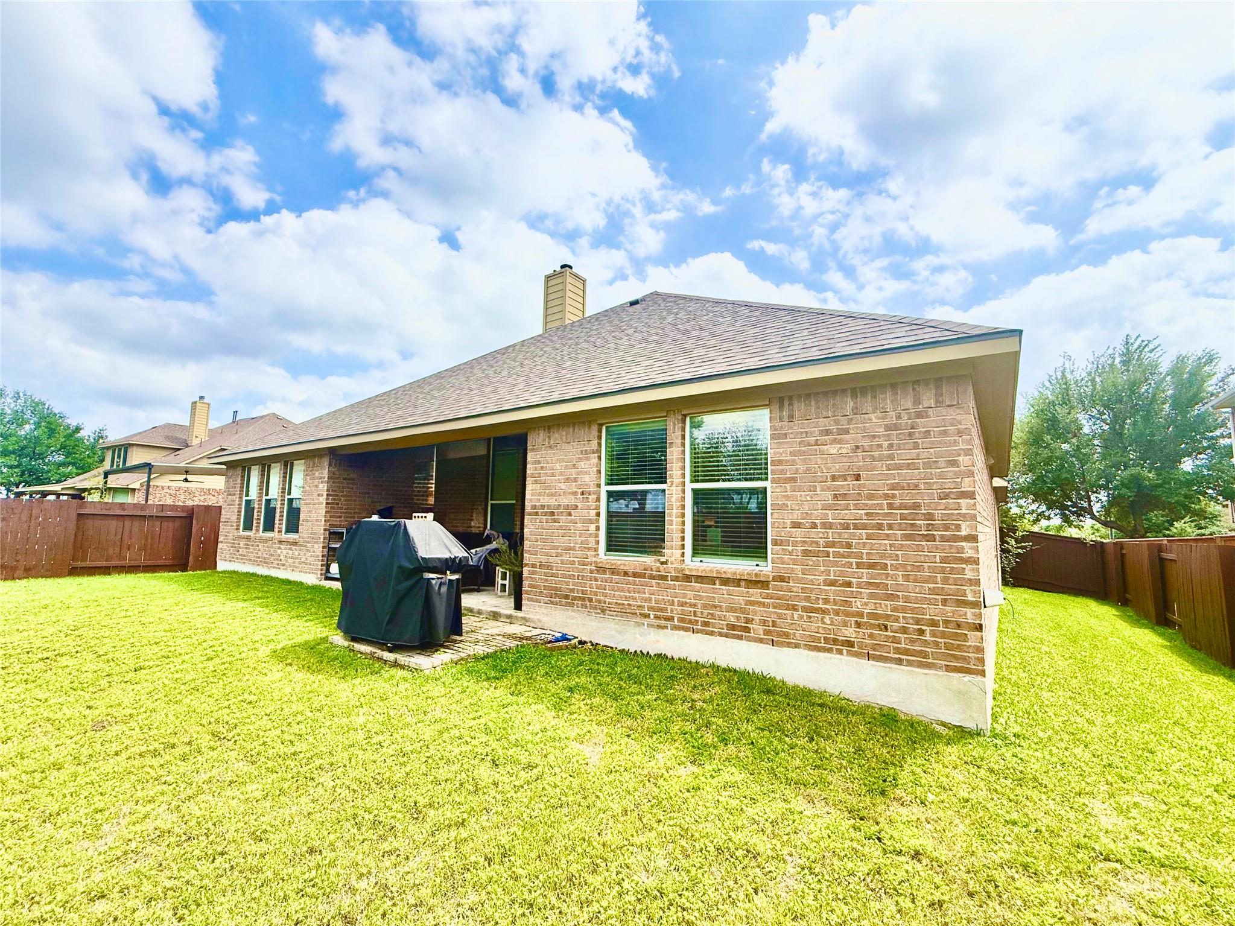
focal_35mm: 14
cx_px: 618
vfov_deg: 85.7
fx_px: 499
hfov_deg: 102.1
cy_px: 463
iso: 50
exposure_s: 1/2024
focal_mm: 2.22
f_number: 2.2
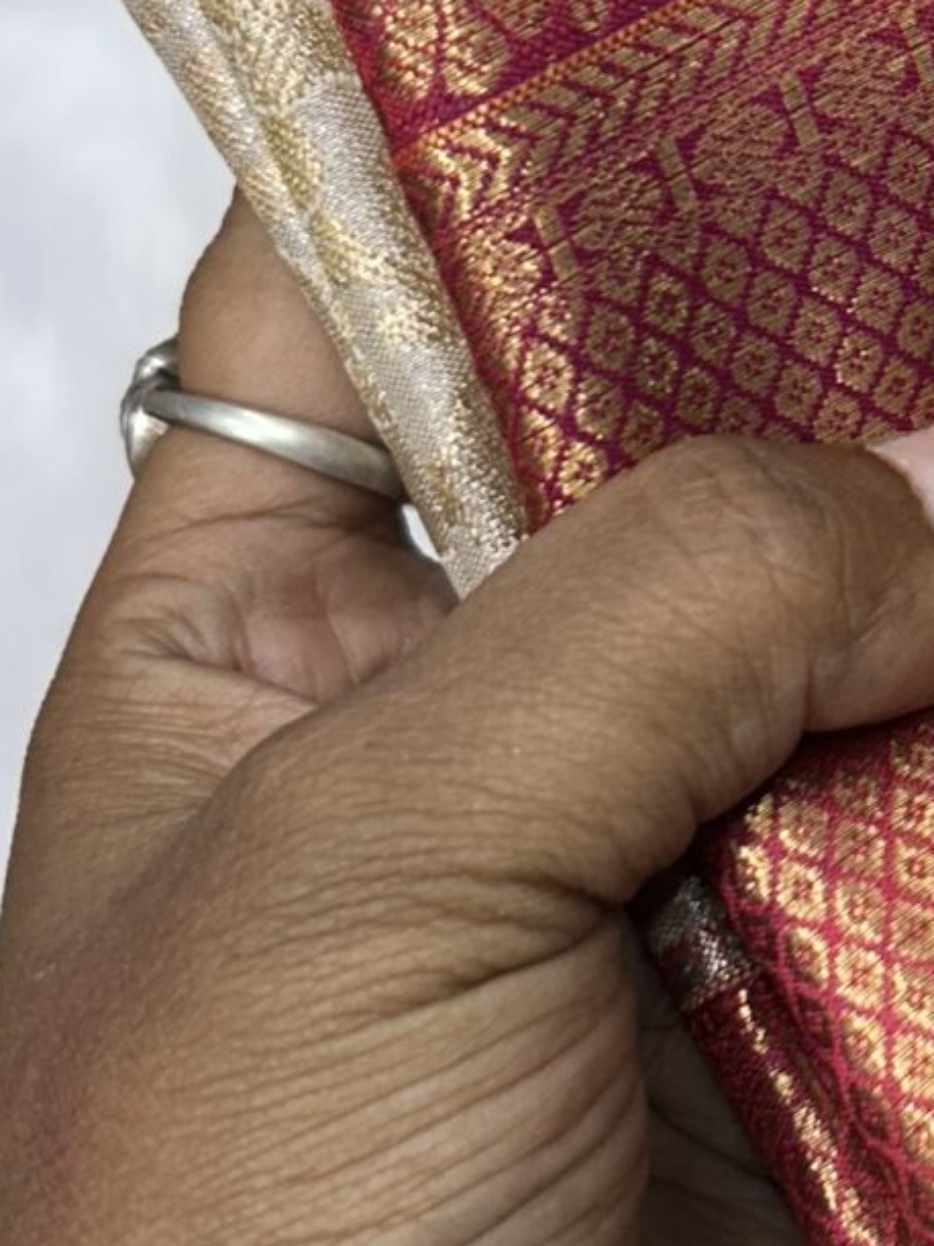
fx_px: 3923
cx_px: 1309
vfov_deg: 18.0
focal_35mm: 109
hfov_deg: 13.0
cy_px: 573
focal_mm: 5.7
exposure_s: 1/100
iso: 80
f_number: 1.5
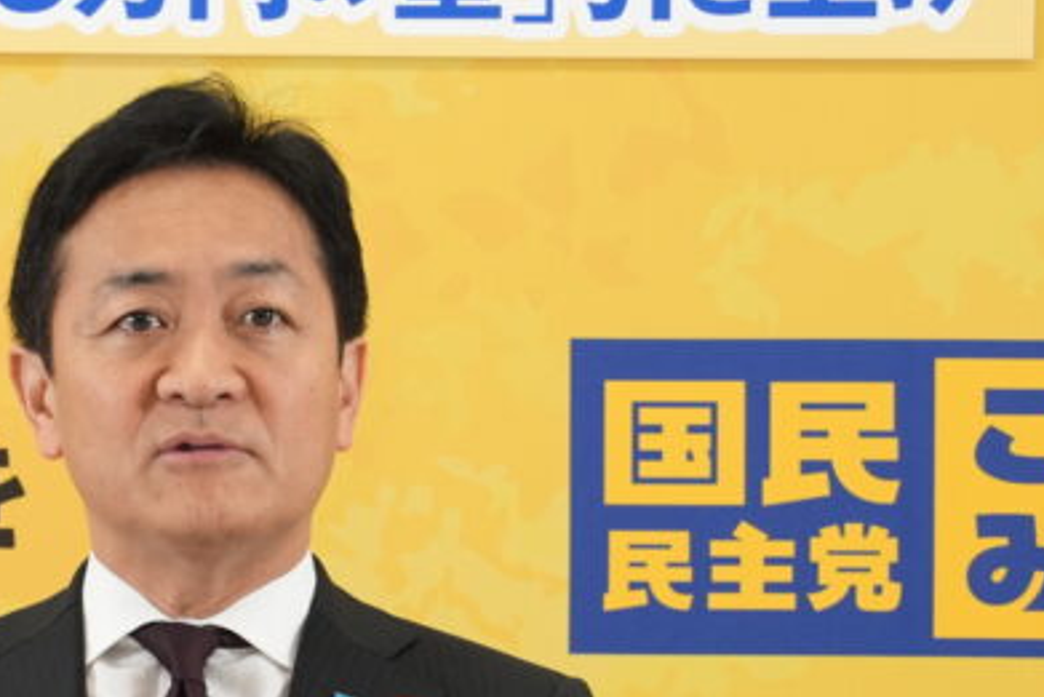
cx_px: 182
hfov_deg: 3.5
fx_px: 17086
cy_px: 636
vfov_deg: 2.3
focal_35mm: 589
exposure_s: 1/100
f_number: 5.6
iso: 1250
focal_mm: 200
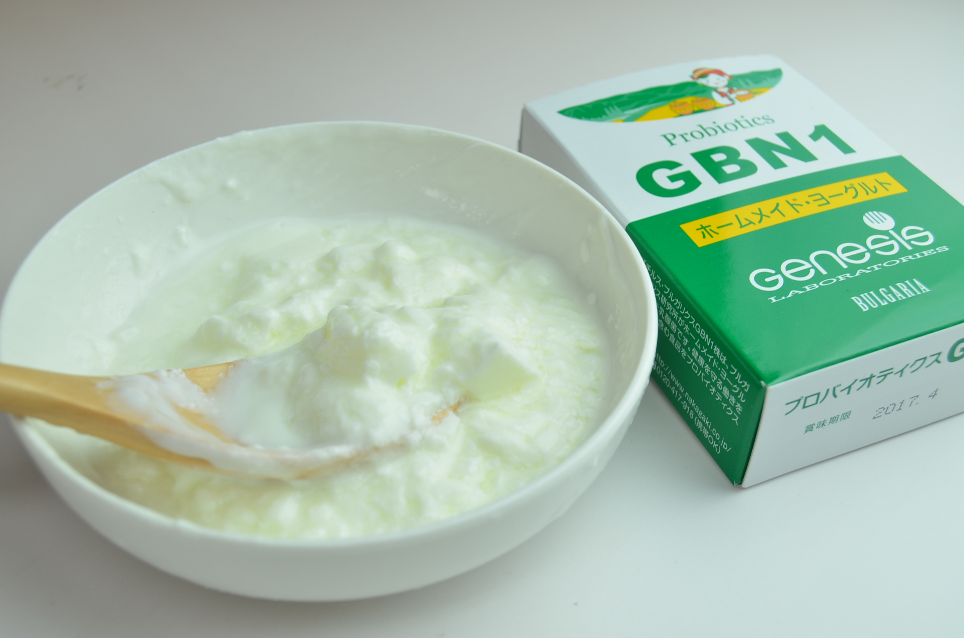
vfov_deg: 29.7
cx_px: 482
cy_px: 319
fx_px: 1203
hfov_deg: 43.7
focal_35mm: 45
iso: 140
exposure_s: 1/60
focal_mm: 30
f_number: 8
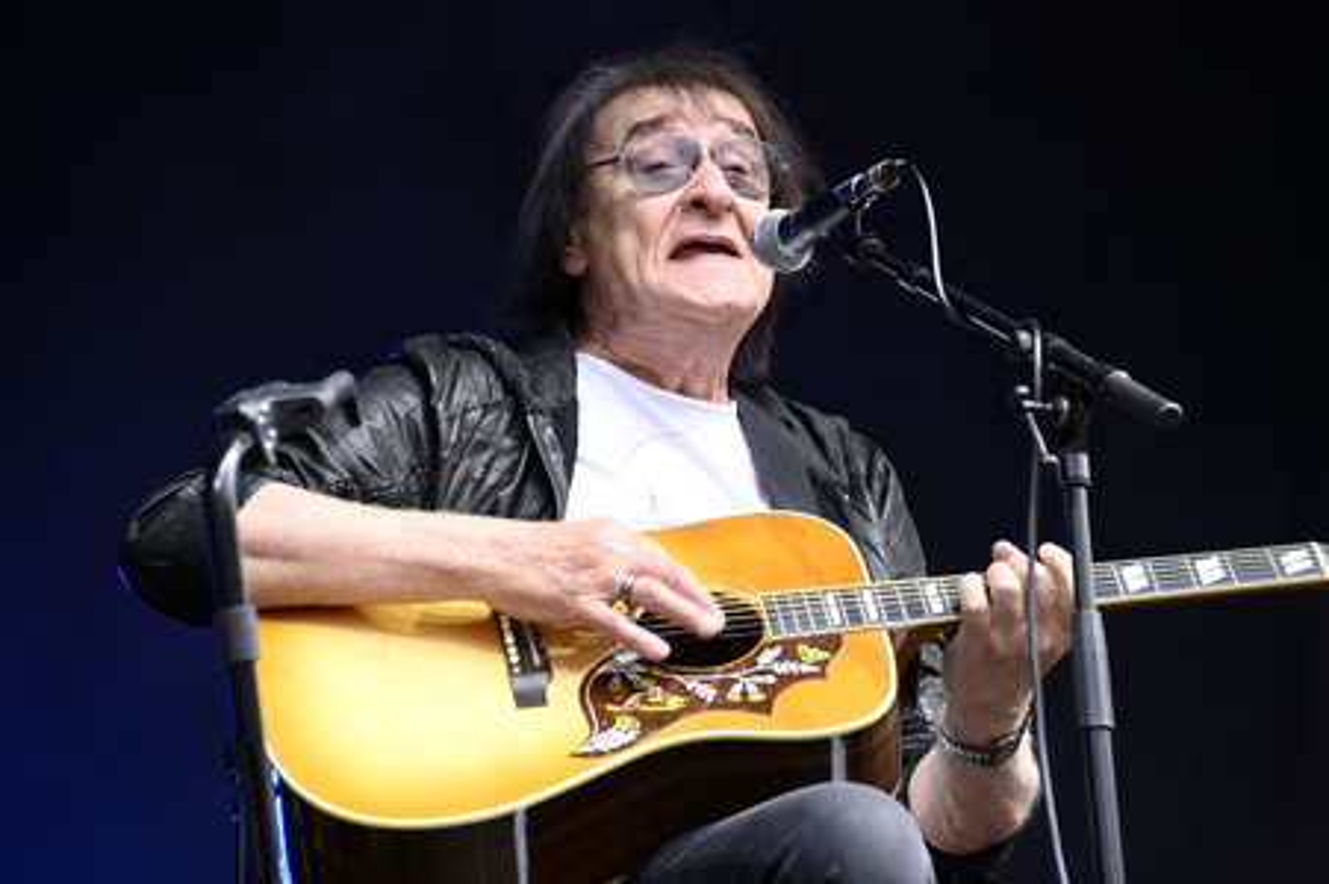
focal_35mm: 250
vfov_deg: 5.5
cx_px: 664
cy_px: 442
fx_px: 9222
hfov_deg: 8.2
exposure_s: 1/200
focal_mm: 250
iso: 640
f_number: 6.3
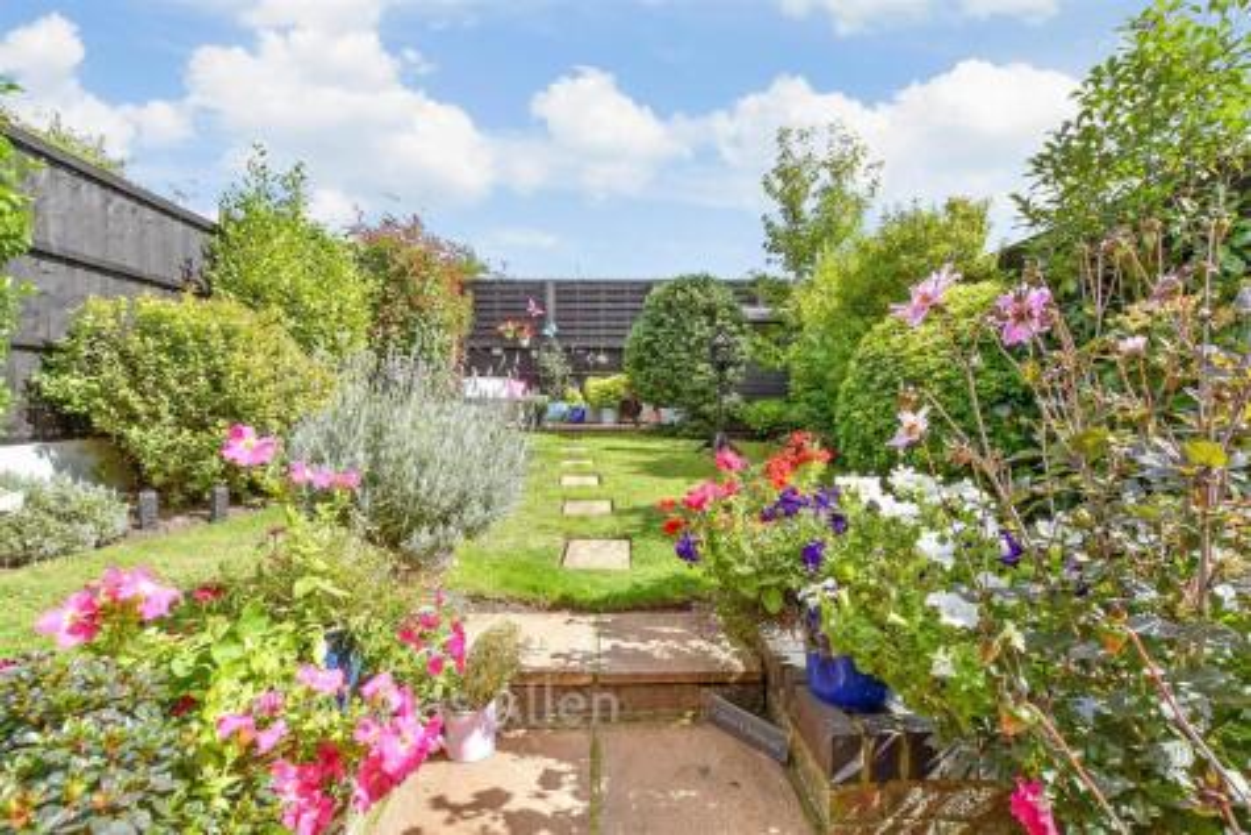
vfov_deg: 77.4
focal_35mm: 15
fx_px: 521
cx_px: 626
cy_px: 418
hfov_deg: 100.4
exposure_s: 1/250
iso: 200
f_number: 8
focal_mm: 10
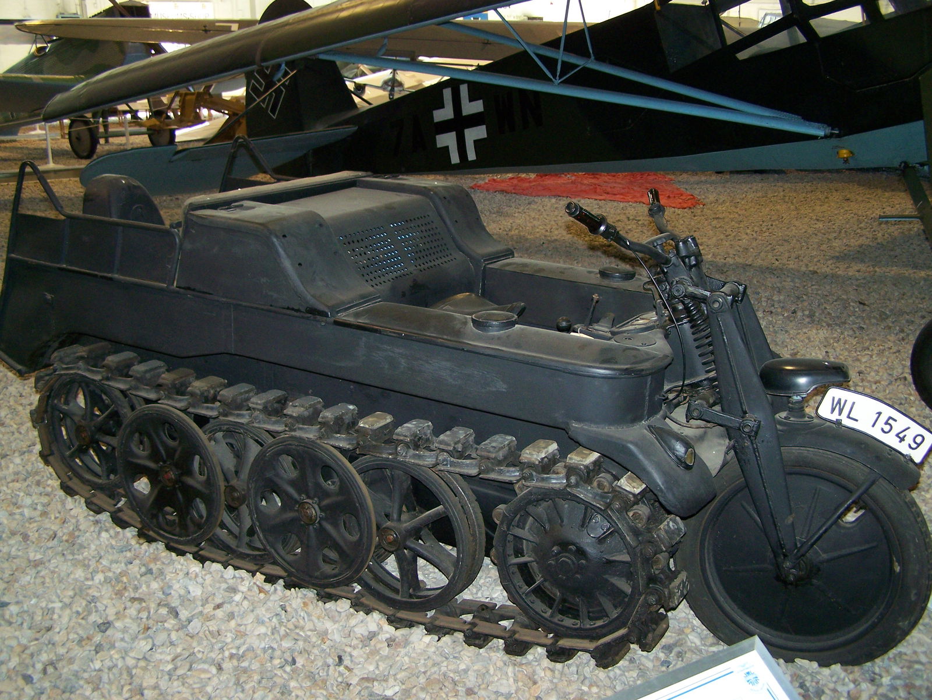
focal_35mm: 38
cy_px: 350
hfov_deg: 49.0
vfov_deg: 37.8
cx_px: 466
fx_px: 1024
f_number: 2.8
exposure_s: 1/60
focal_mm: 6.3
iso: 160
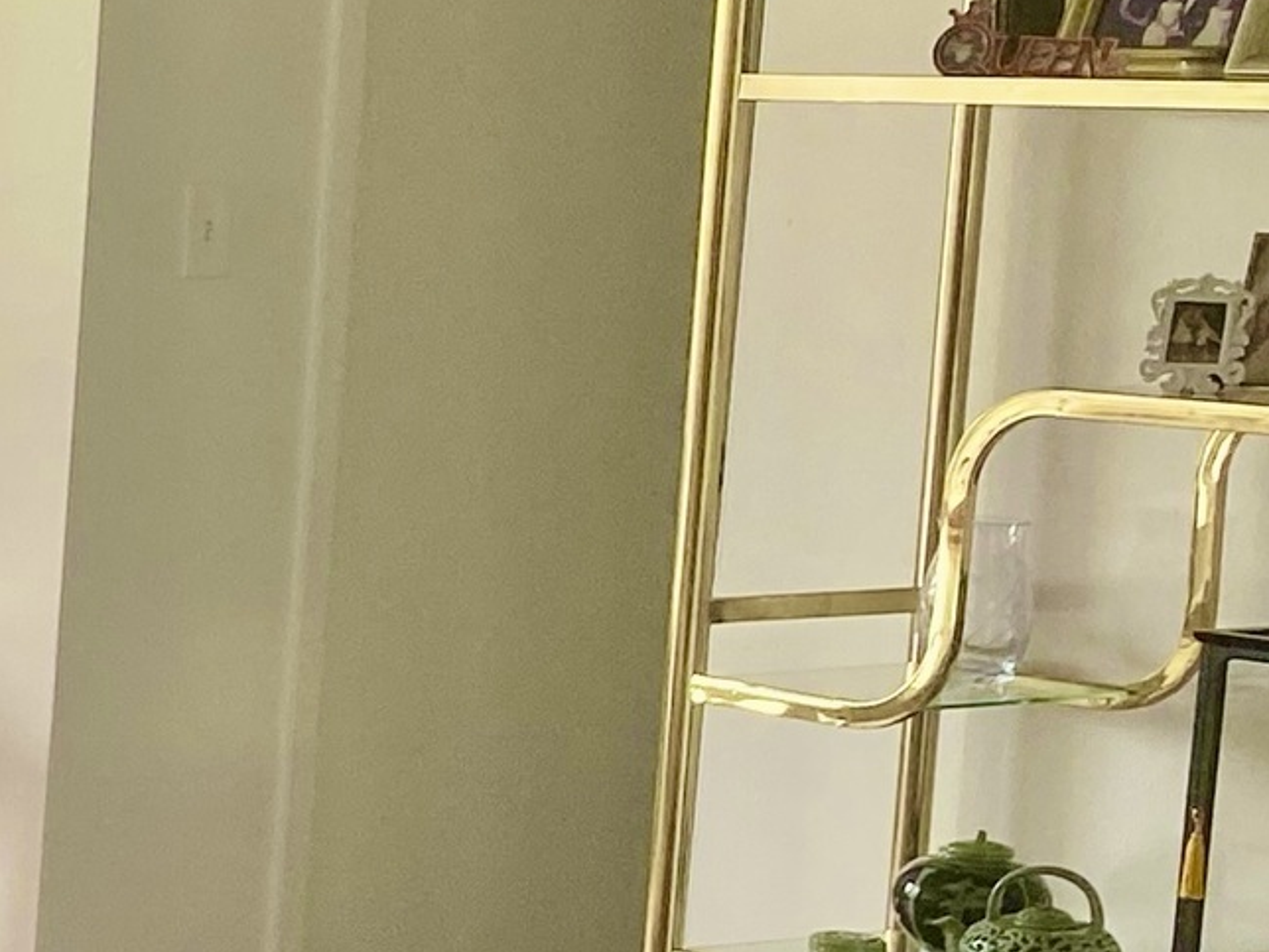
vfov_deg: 11.9
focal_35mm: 124
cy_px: 735
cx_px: -1547
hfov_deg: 13.0
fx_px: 4546
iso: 64
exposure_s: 1/121
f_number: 1.8
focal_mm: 4.25
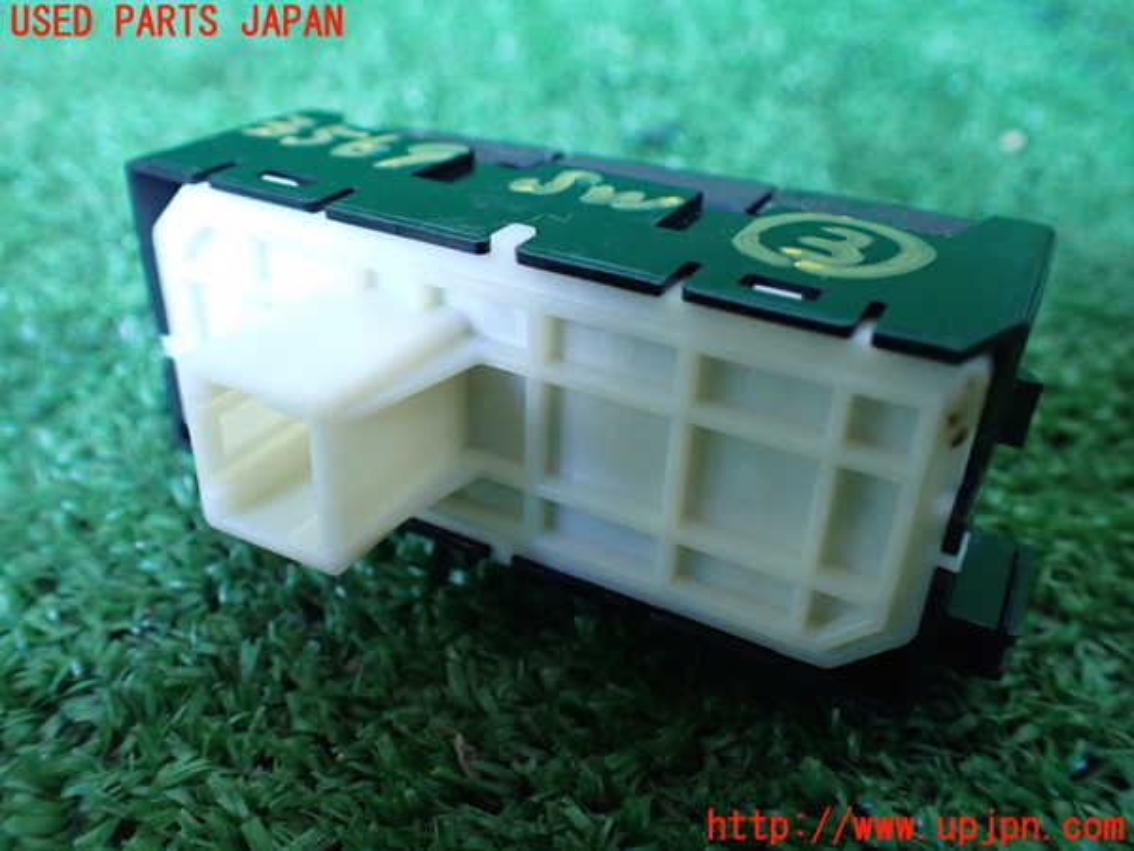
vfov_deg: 46.8
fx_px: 983
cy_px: 426
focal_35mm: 30
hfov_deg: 60.0
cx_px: 567
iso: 800
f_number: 2.3
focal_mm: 5.4
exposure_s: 1/40
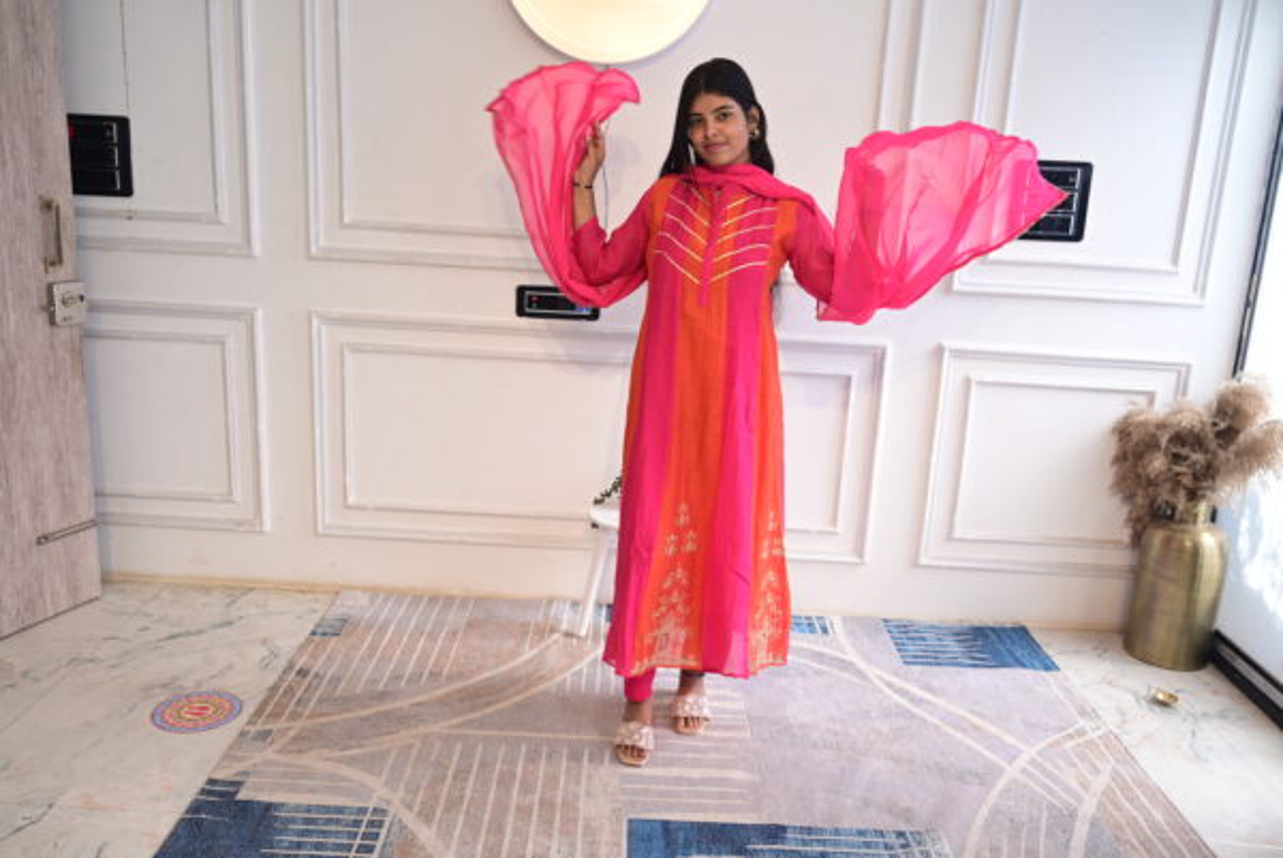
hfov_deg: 61.9
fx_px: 1070
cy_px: 429
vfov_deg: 43.7
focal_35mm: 30
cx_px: 642
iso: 200
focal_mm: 30
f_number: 5.6
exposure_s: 1/125
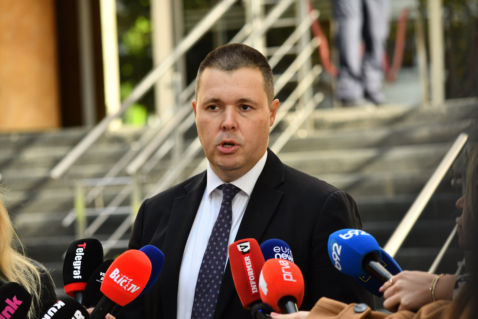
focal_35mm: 135
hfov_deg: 15.2
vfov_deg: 10.2
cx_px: 239
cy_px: 160
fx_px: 1792
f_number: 5.6
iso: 1000
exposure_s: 1/1000
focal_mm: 135
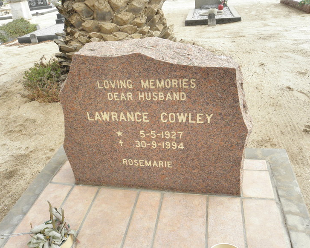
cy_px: 127
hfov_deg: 60.3
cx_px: 141
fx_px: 266
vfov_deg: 50.0
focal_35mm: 29
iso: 200
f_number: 5.6
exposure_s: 1/320
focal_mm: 4.83
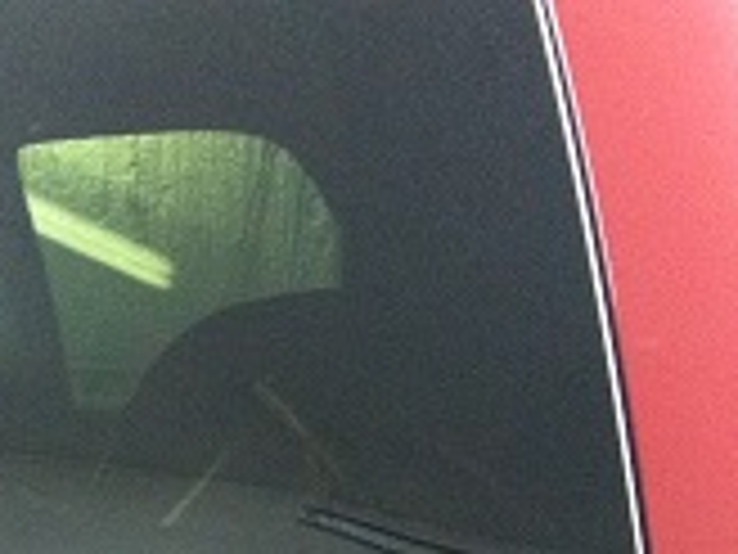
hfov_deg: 19.1
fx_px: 2089
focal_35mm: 98
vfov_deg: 14.8
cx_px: -108
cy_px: 552
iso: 500
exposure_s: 1/15
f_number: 2.8
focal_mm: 3.85
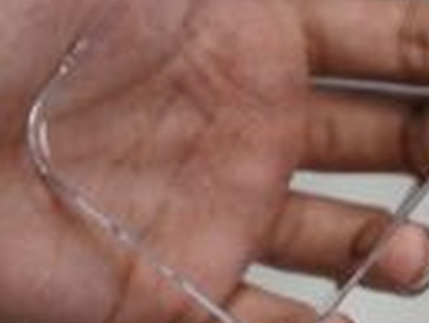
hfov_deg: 9.9
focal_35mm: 200
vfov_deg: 7.4
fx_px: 2481
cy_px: -35
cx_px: 343
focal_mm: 67
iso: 640
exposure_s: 1/200
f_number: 4
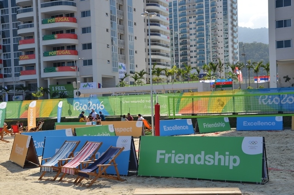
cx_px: 147
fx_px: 428
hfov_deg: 37.9
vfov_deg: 25.6
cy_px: 98
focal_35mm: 52
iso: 100
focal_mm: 35
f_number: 8
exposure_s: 1/250
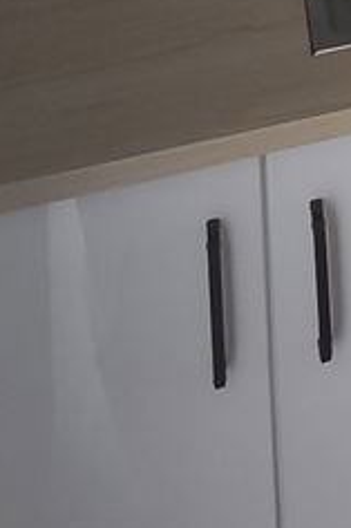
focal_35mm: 106
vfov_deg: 15.8
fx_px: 1552
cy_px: -480
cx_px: 1232
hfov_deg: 8.9
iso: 155
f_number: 2.2
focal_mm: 2.25
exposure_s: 1/100
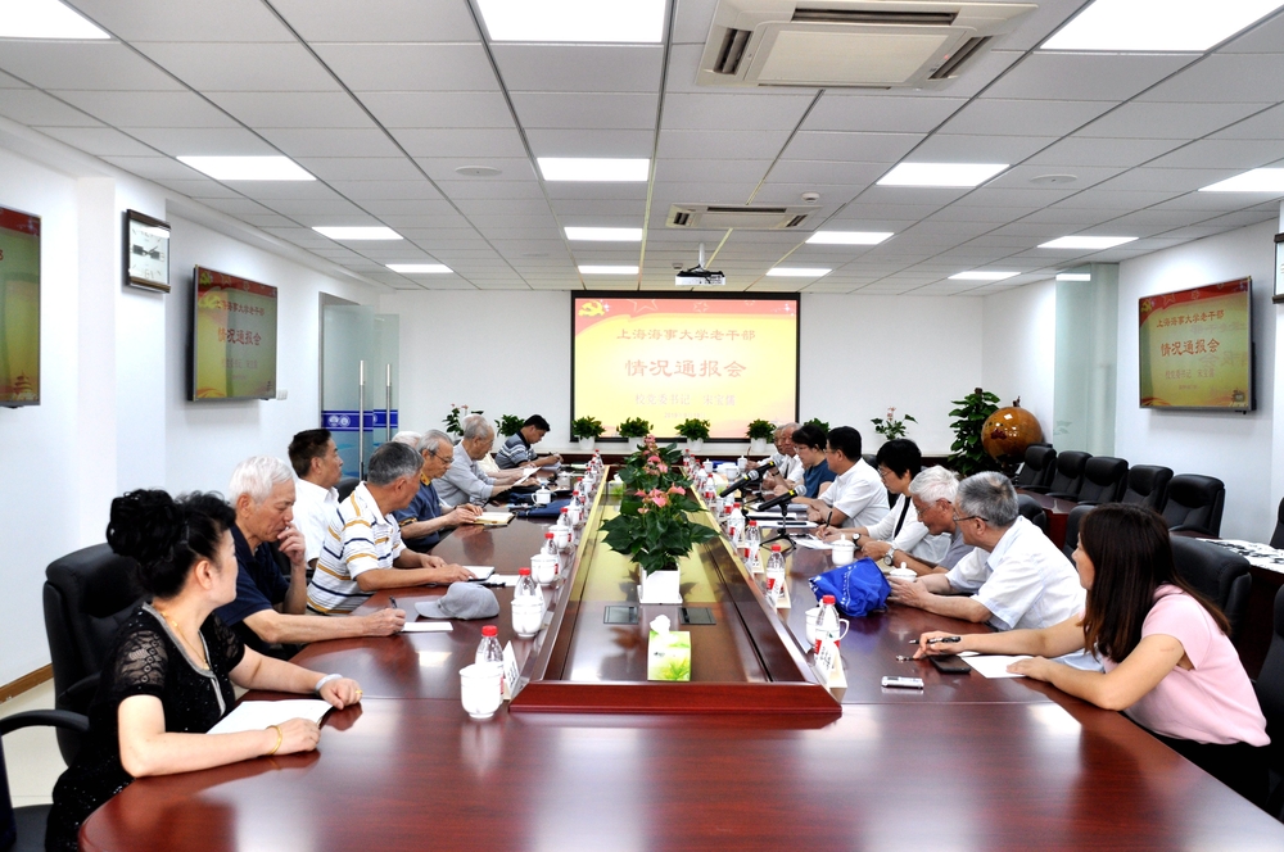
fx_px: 1175
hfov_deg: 57.3
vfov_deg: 39.9
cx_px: 642
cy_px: 426
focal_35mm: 33
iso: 640
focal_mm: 22
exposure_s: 1/60
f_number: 8
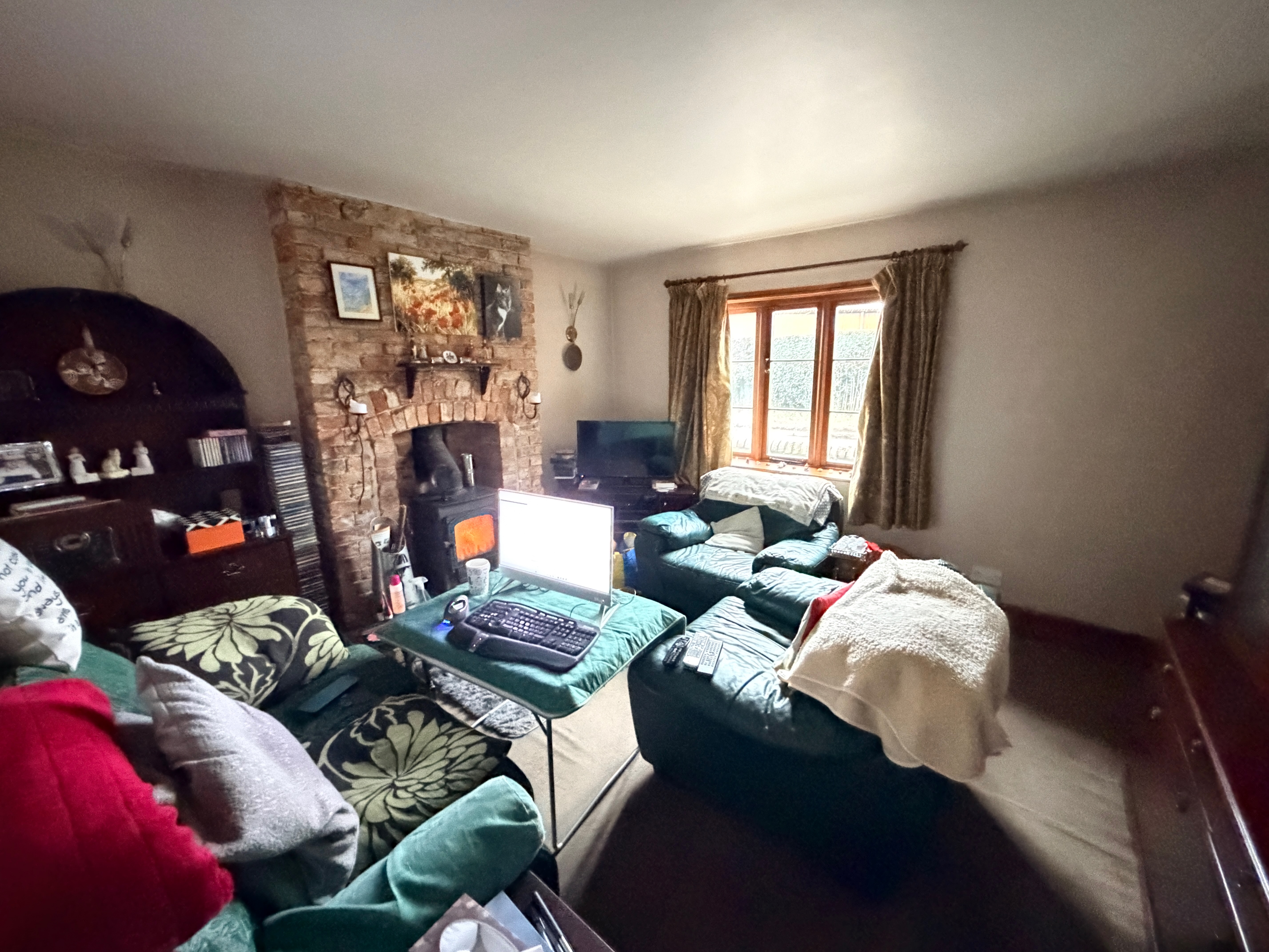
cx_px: 634
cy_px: 476
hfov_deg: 102.1
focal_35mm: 14
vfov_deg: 85.7
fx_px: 513
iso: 3200
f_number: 2.2
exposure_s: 1/16
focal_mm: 2.22
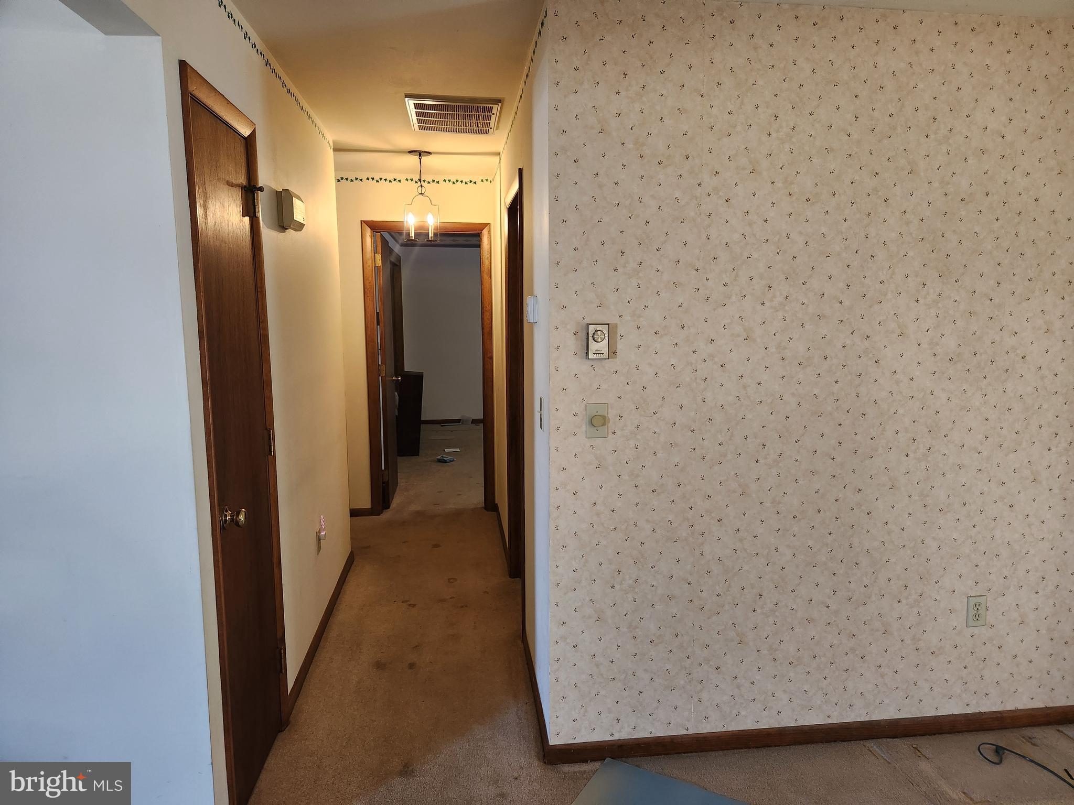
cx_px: 537
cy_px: 402
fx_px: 714
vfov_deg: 58.9
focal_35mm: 23
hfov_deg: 73.9
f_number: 1.8
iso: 320
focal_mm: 5.4
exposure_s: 1/120
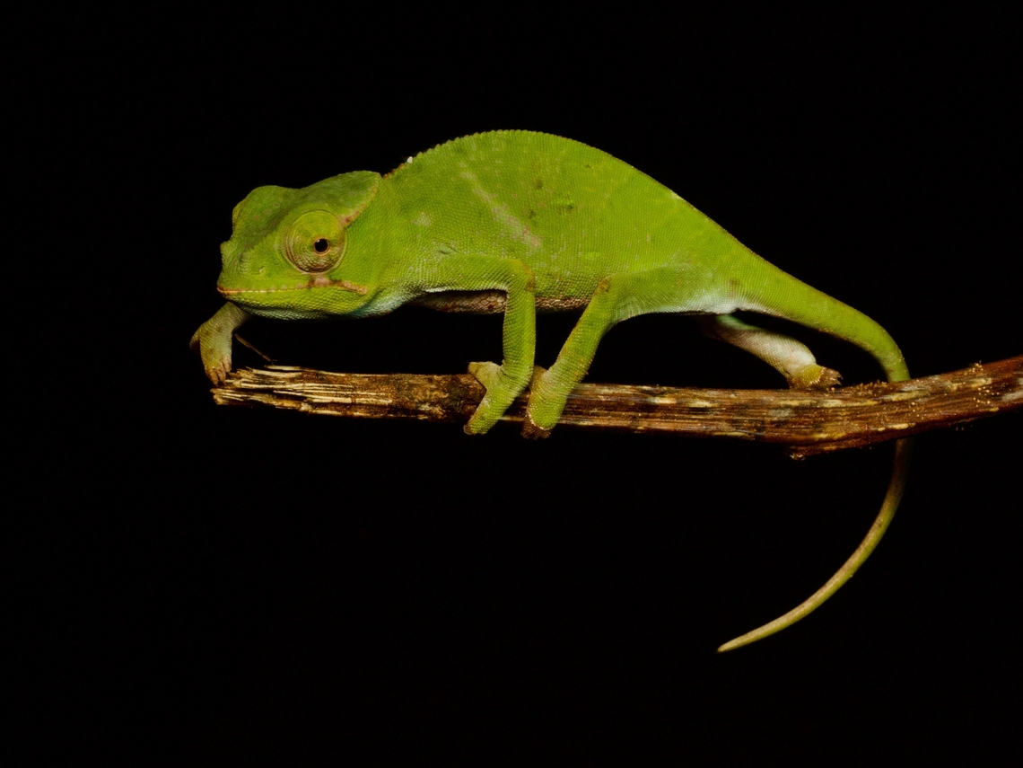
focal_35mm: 120
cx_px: 512
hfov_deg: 16.4
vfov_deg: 12.3
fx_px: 3546
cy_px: 384
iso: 400
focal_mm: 60
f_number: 14
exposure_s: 1/60
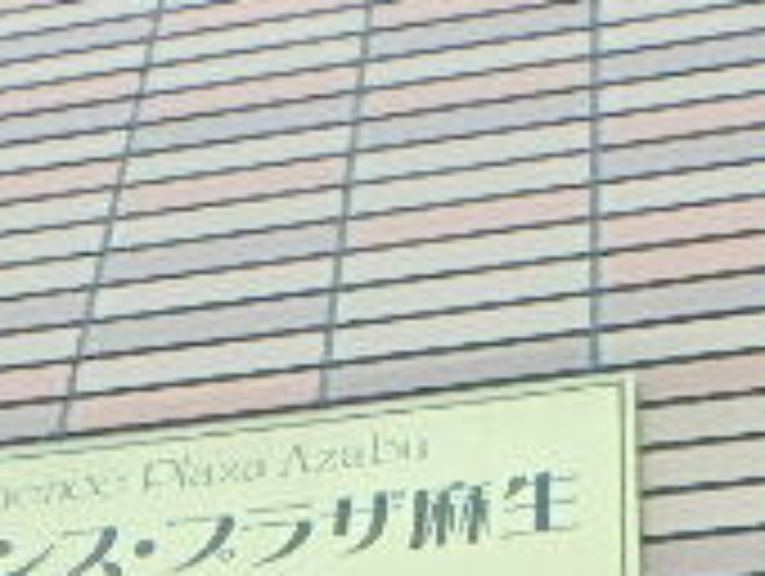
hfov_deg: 24.5
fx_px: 1748
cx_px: 536
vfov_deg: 16.9
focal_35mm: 79
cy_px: 878
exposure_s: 1/320
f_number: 3.5
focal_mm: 3.7
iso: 125
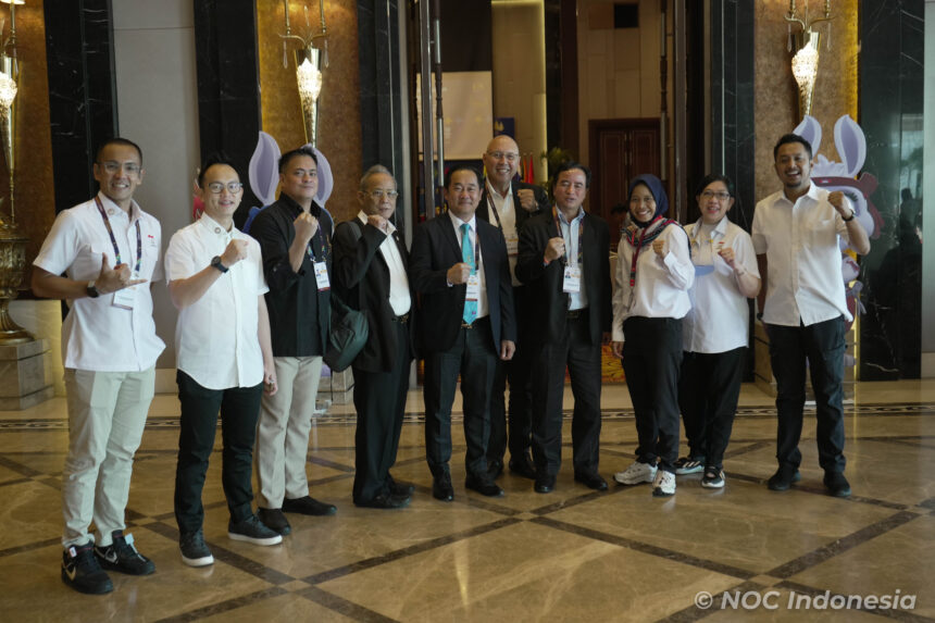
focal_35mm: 40
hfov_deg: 48.5
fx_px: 1039
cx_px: 468
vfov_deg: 33.4
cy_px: 312
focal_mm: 40
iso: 1600
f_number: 4
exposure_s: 1/125
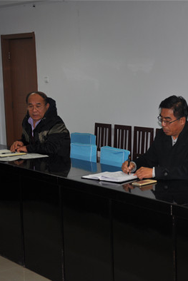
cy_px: 141
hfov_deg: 18.2
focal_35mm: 73
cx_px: 187
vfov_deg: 27.7
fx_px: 571
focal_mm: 32
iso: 250
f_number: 4.2
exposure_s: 1/60
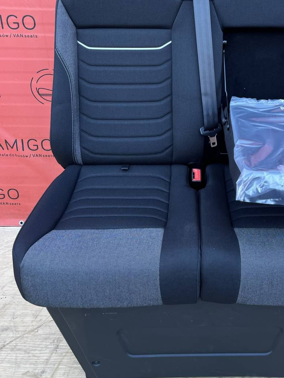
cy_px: 122
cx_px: 199
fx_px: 438
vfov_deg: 46.0
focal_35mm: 40
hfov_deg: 35.5
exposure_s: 1/122
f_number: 1.6
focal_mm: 5.1
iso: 32
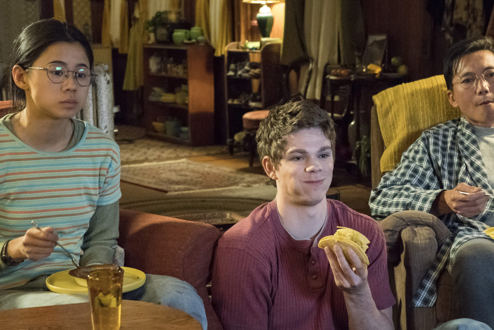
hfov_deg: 26.0
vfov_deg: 17.5
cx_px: 258
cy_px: 211
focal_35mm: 78
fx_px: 1070
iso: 25600
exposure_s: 1/60
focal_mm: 52
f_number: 5.6
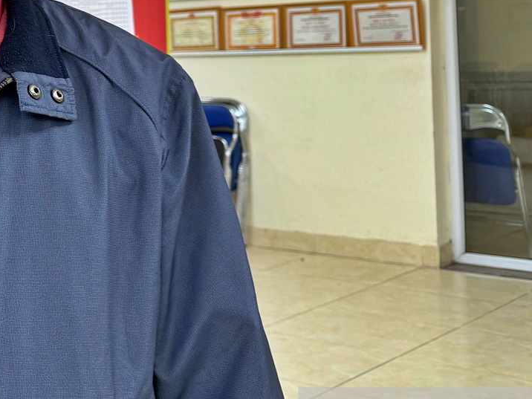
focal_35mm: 67
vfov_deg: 21.5
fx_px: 1030
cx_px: -193
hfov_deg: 24.5
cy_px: 53
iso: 100
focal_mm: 6.76
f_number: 1.78
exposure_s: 1/100
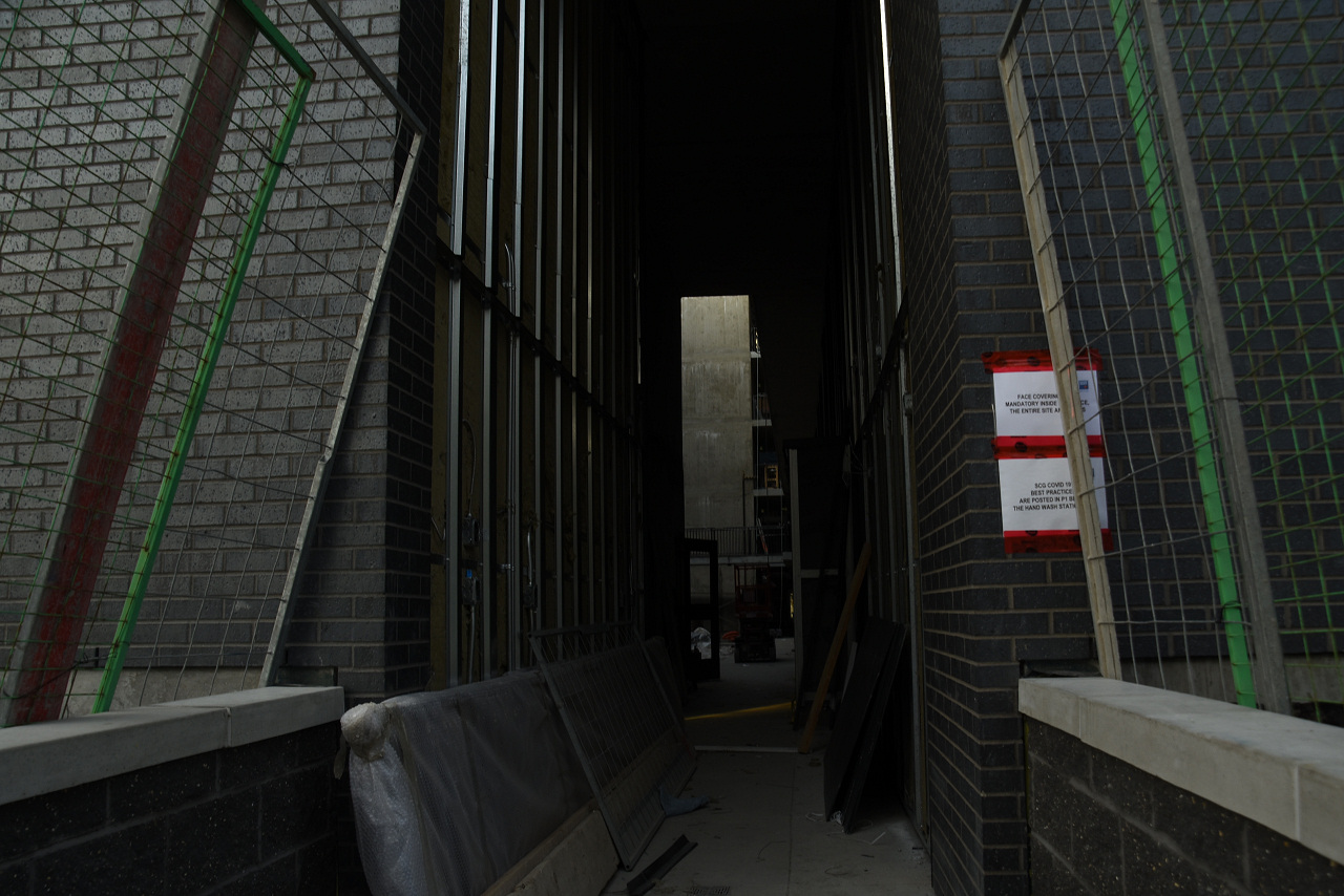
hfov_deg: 61.9
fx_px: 1120
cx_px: 672
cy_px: 448
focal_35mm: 30
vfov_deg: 43.6
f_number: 8
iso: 200
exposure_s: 1/200
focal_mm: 20
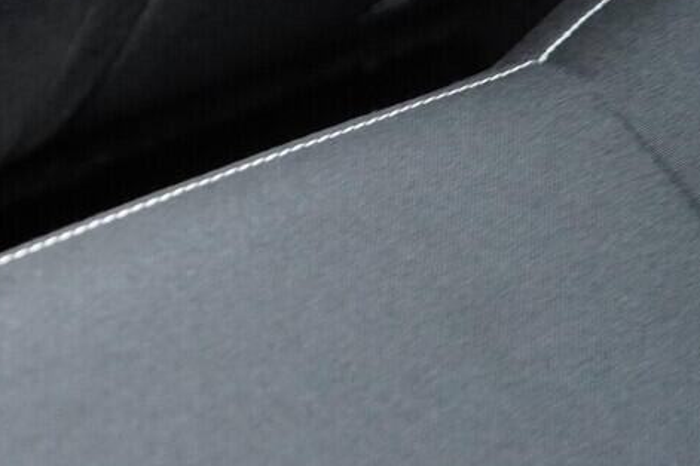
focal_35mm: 110
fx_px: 2139
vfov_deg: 12.3
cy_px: 3
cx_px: -348
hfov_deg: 16.9
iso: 2000
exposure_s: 1/40
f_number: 2.8
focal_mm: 24
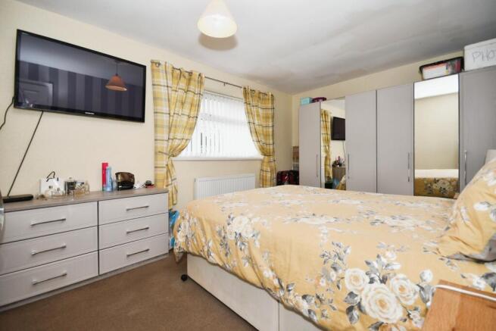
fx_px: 207
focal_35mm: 15
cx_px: 248
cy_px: 166
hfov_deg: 100.4
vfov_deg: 77.4
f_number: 8
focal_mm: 10
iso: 400
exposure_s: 1/60
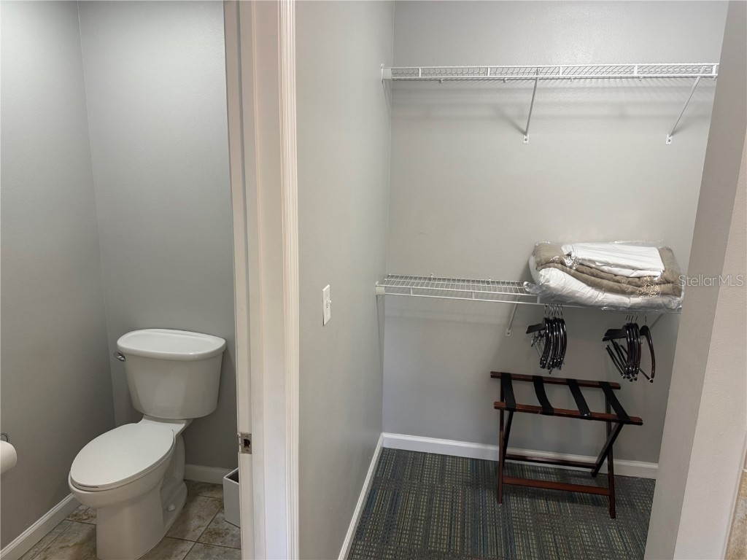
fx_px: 518
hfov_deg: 71.6
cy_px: 280
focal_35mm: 24
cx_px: 374
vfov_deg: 56.8
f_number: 1.78
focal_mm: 6.76
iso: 200
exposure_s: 1/60
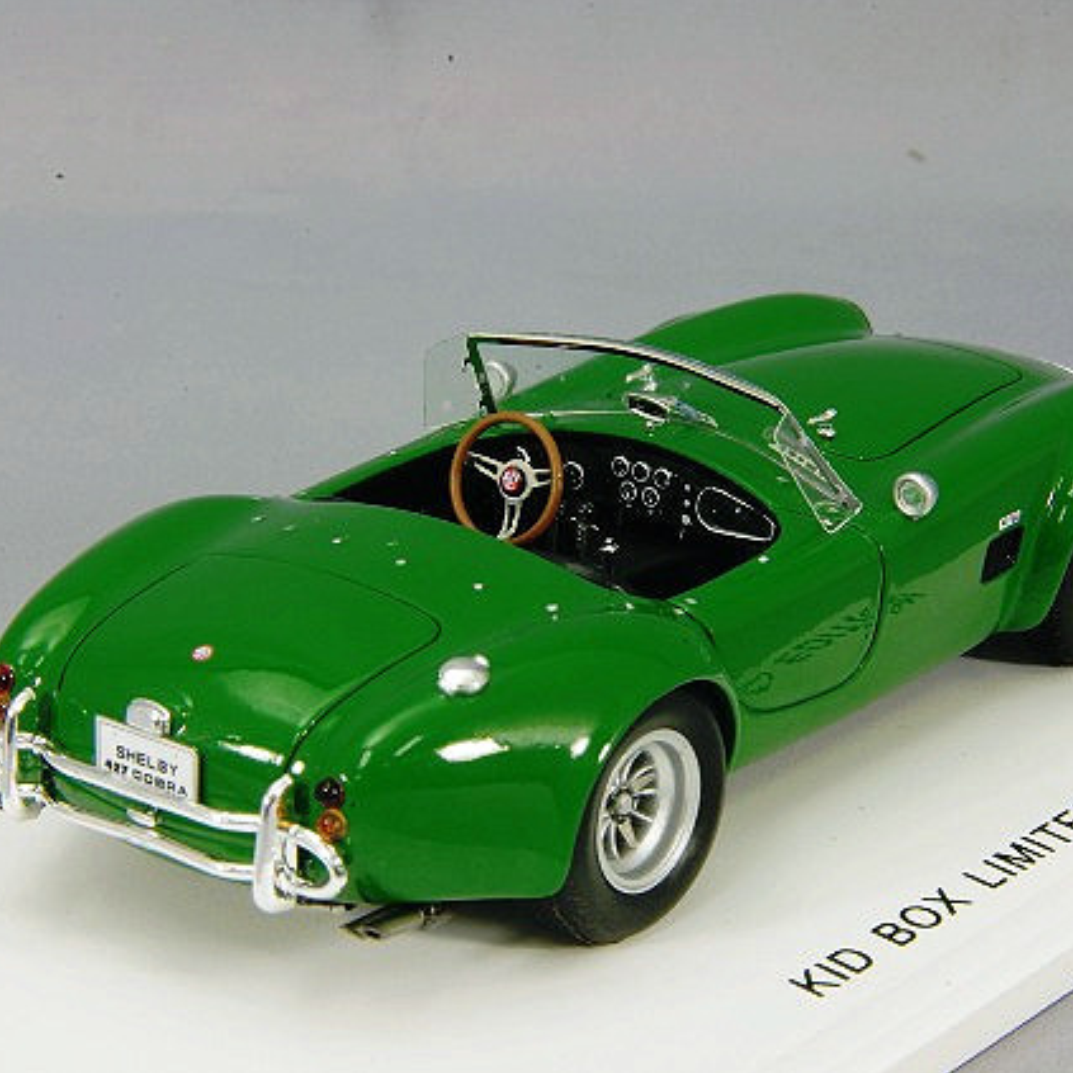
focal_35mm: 144
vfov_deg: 12.1
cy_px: 536
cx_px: 594
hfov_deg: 12.1
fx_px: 5050
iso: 400
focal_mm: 75
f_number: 32
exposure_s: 1/1.25
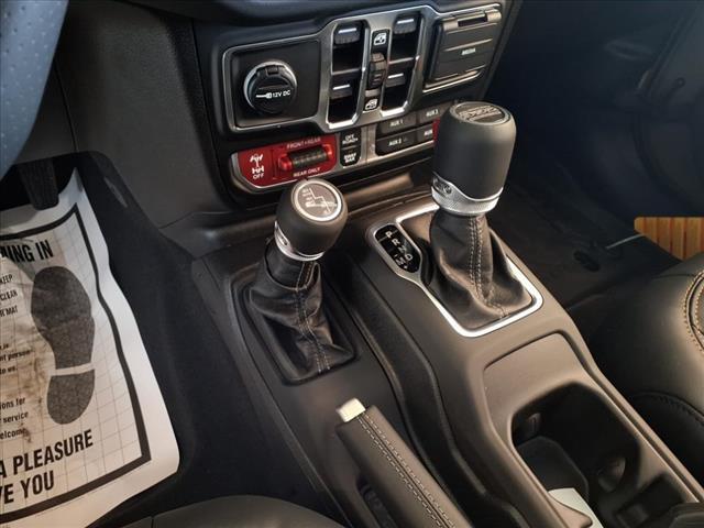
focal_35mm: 27
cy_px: 264
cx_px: 352
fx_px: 549
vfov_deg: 51.4
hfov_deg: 65.3
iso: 320
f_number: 1.9
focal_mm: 3.58
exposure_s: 1/24
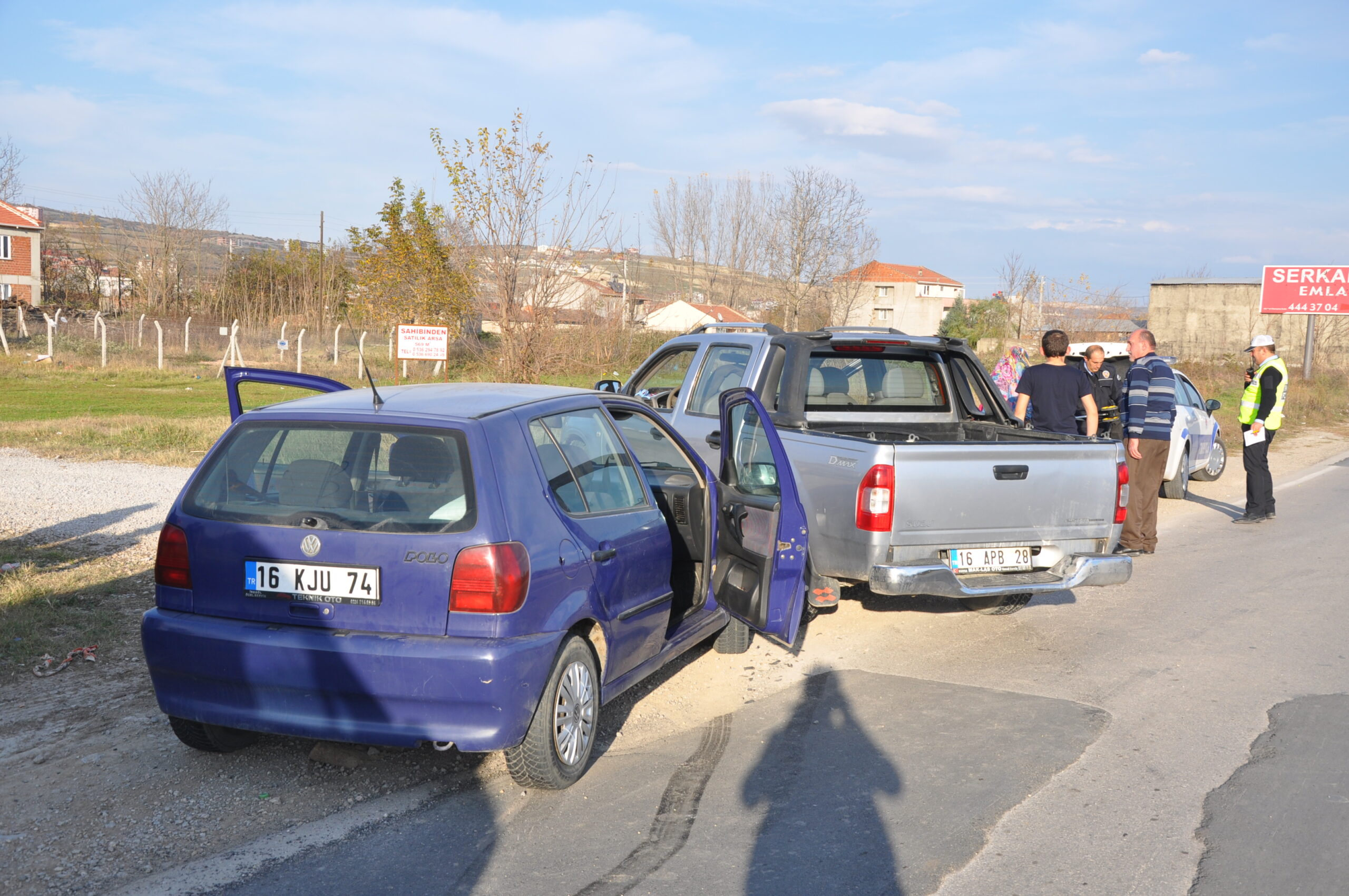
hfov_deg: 49.6
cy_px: 448
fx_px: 1460
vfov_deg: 34.1
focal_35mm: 39
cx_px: 674
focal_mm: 26
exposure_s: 1/320
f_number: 9
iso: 200
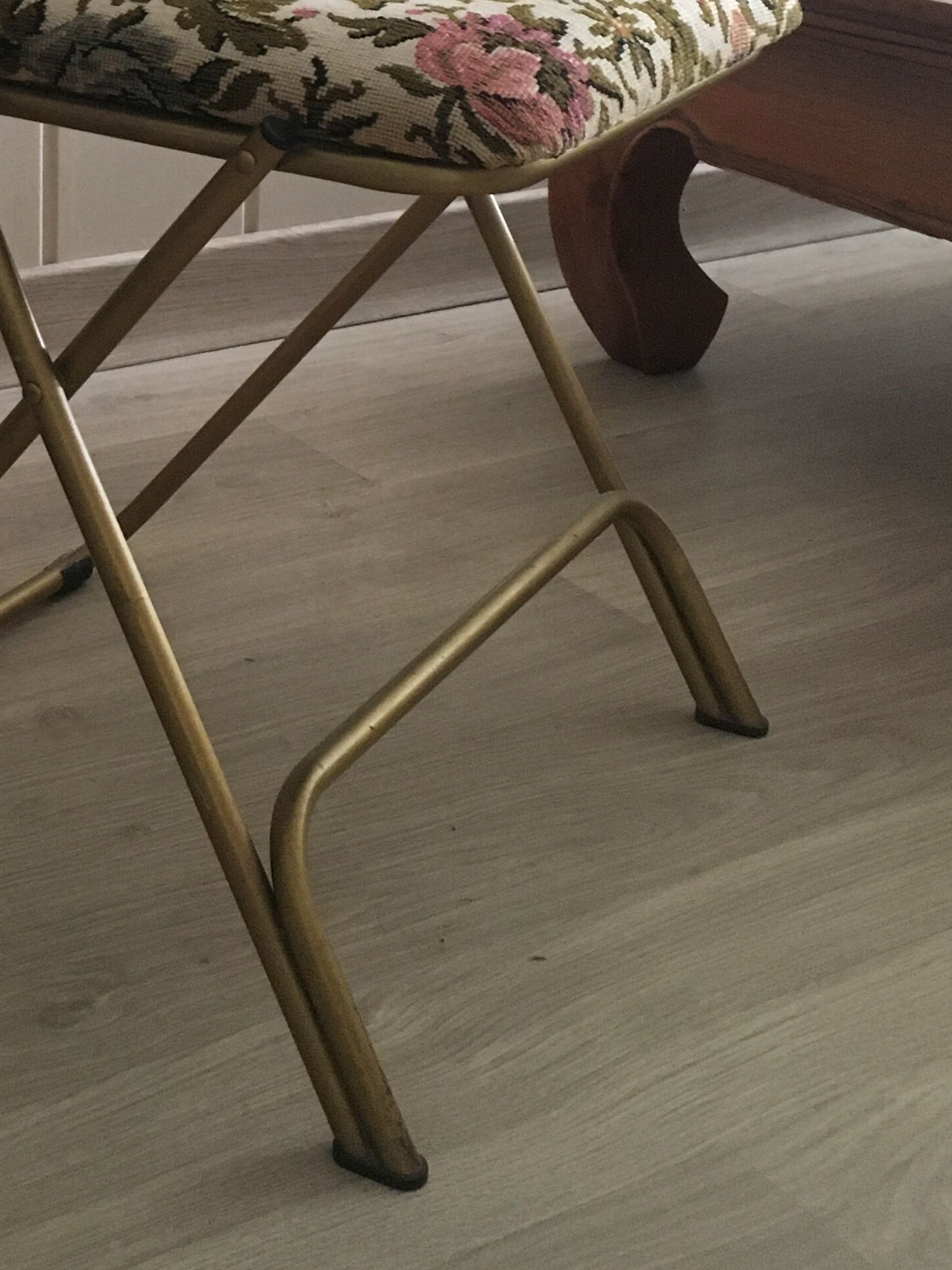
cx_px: 62
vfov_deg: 30.0
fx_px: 2237
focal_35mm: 61
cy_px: 65
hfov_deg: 23.3
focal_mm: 4.15
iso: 200
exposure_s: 1/17
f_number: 2.2
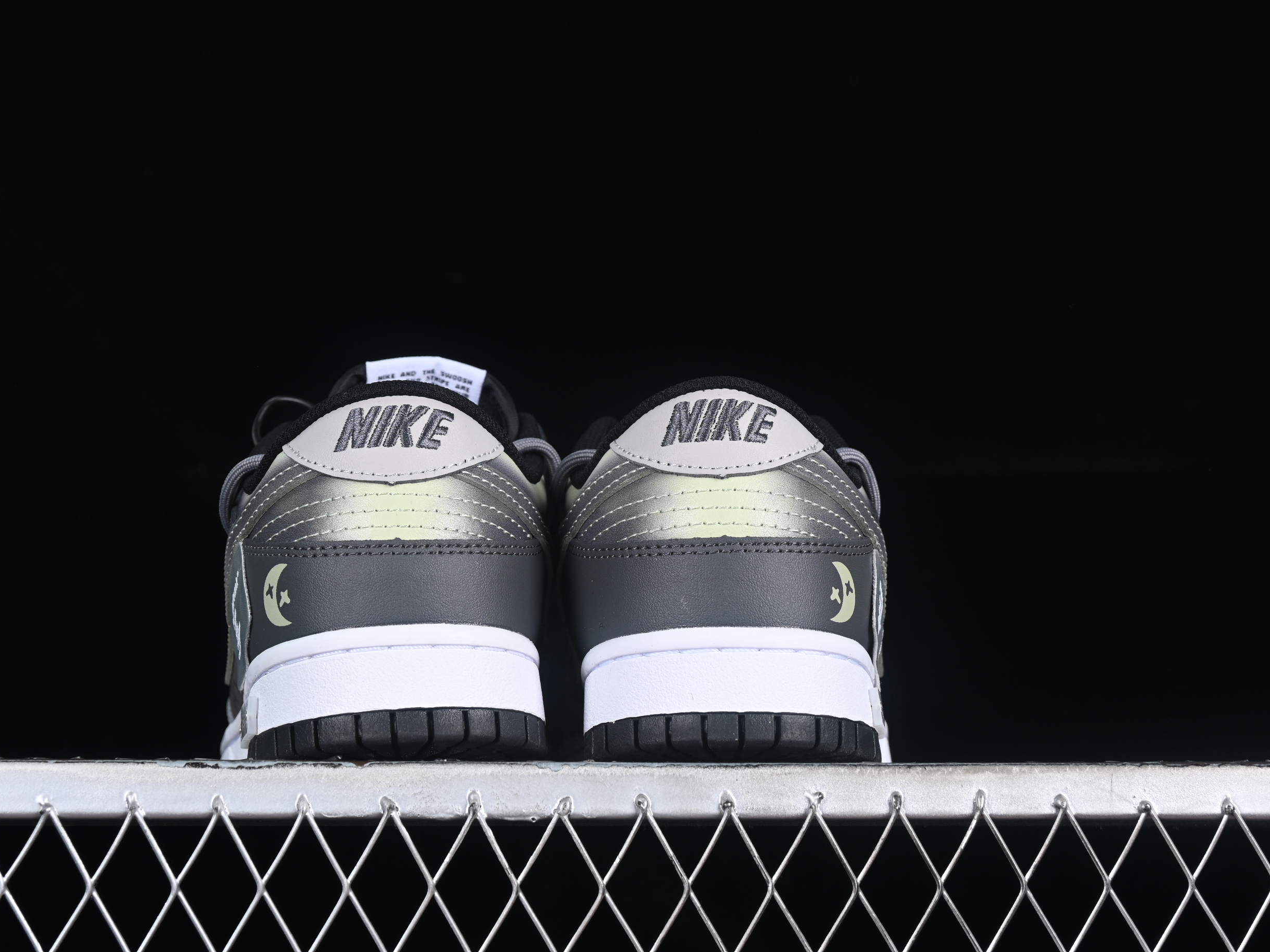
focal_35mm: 82
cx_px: 557
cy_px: 474
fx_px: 3008
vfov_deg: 18.0
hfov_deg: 23.8
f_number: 7.1
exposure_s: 1/60
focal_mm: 50
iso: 160
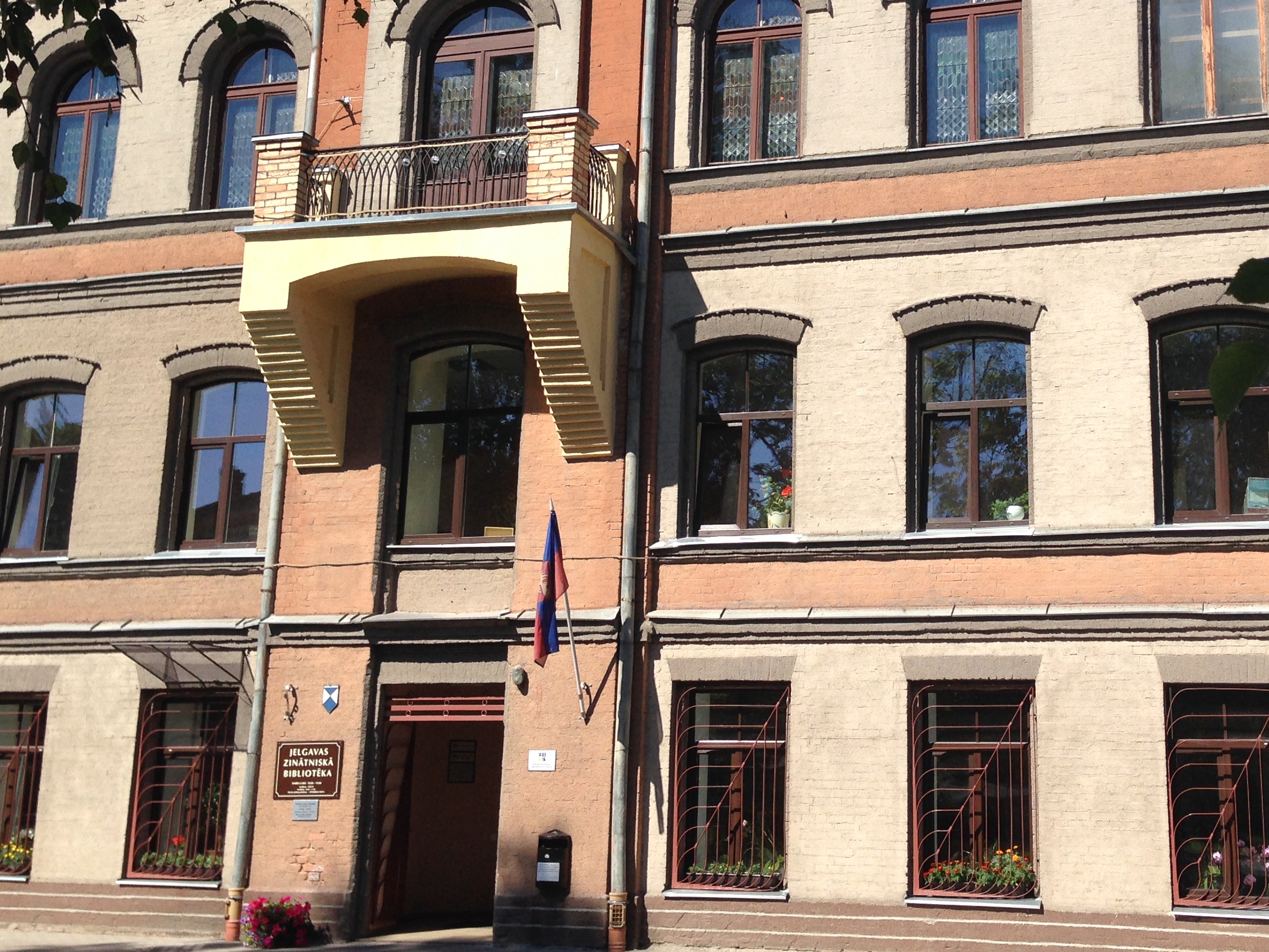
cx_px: 816
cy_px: 371
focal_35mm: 49
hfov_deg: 38.6
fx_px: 1797
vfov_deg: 29.6
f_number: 2.4
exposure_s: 1/1355
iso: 50
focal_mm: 4.12
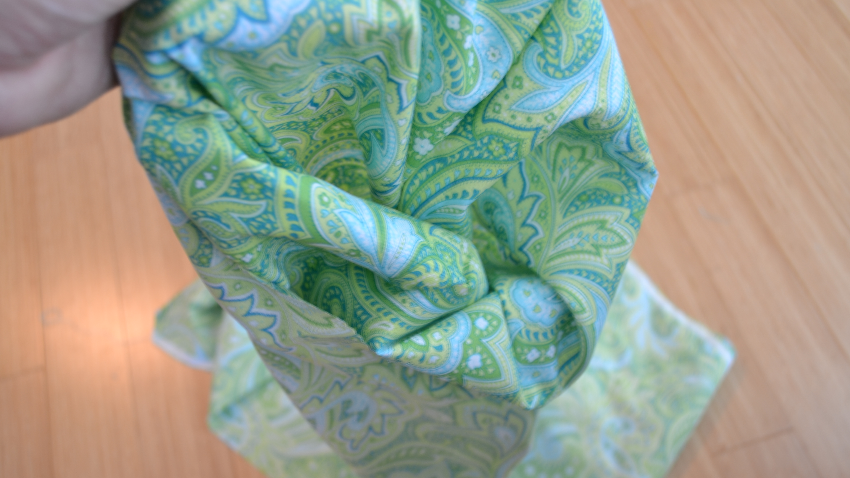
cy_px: 264
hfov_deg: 52.8
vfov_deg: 31.2
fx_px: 856
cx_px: 423
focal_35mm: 38
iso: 100
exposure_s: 1/1.6
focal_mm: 24
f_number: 5
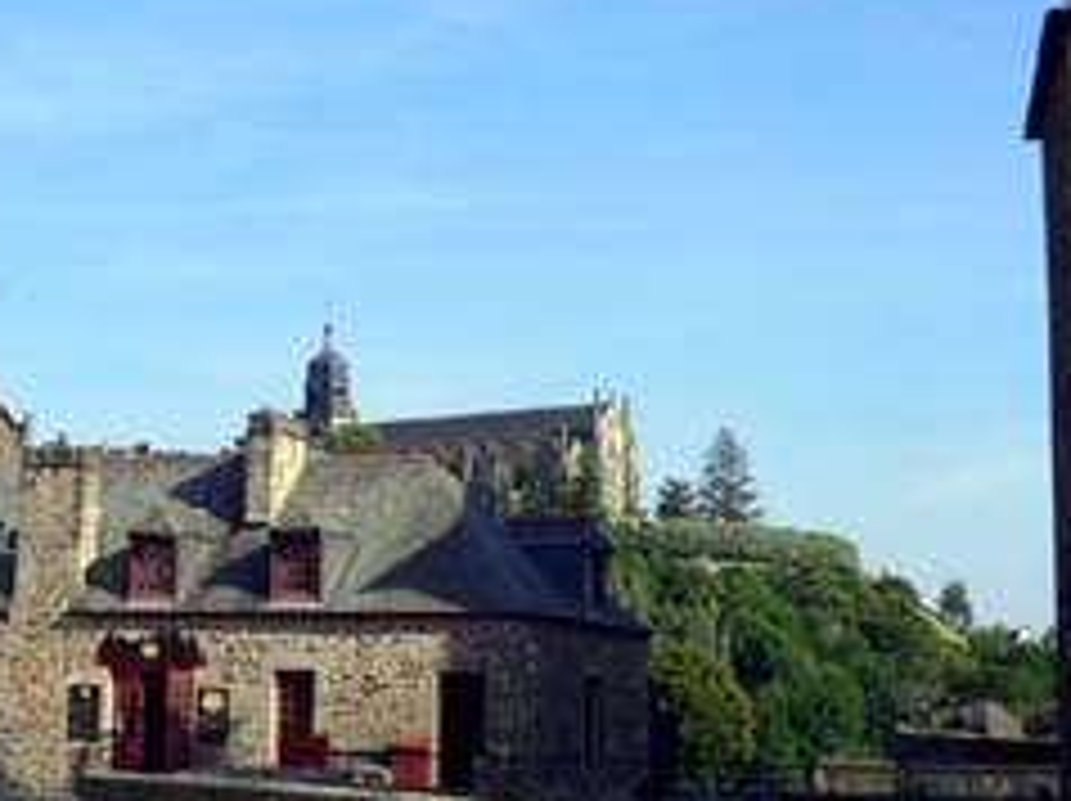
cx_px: 180
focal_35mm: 69
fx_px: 2133
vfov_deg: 21.3
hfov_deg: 27.5
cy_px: 400
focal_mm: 6.8
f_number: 6.1
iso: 80
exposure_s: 1/320
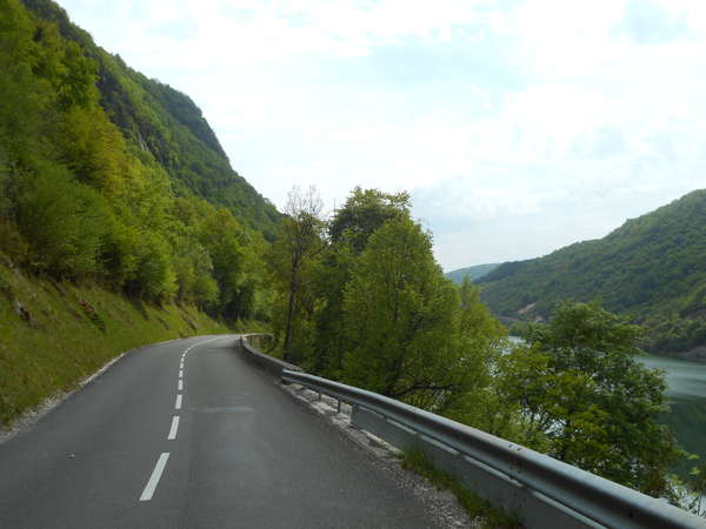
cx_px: 353
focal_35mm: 39
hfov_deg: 47.9
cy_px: 264
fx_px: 795
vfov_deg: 36.8
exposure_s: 1/800
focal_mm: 6.9
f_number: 4.5
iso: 80
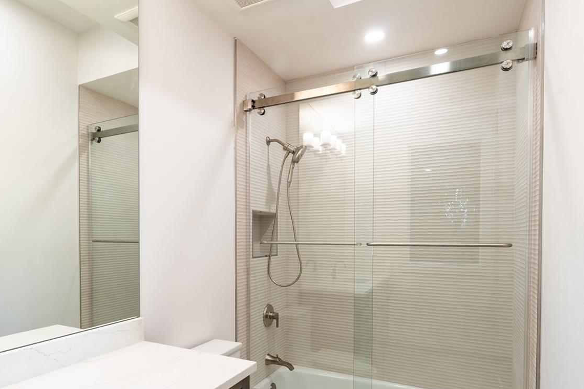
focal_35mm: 23
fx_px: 373
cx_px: 222
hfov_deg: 74.9
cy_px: 245
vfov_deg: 54.4
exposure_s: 1/50
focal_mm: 16
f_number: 9
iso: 250
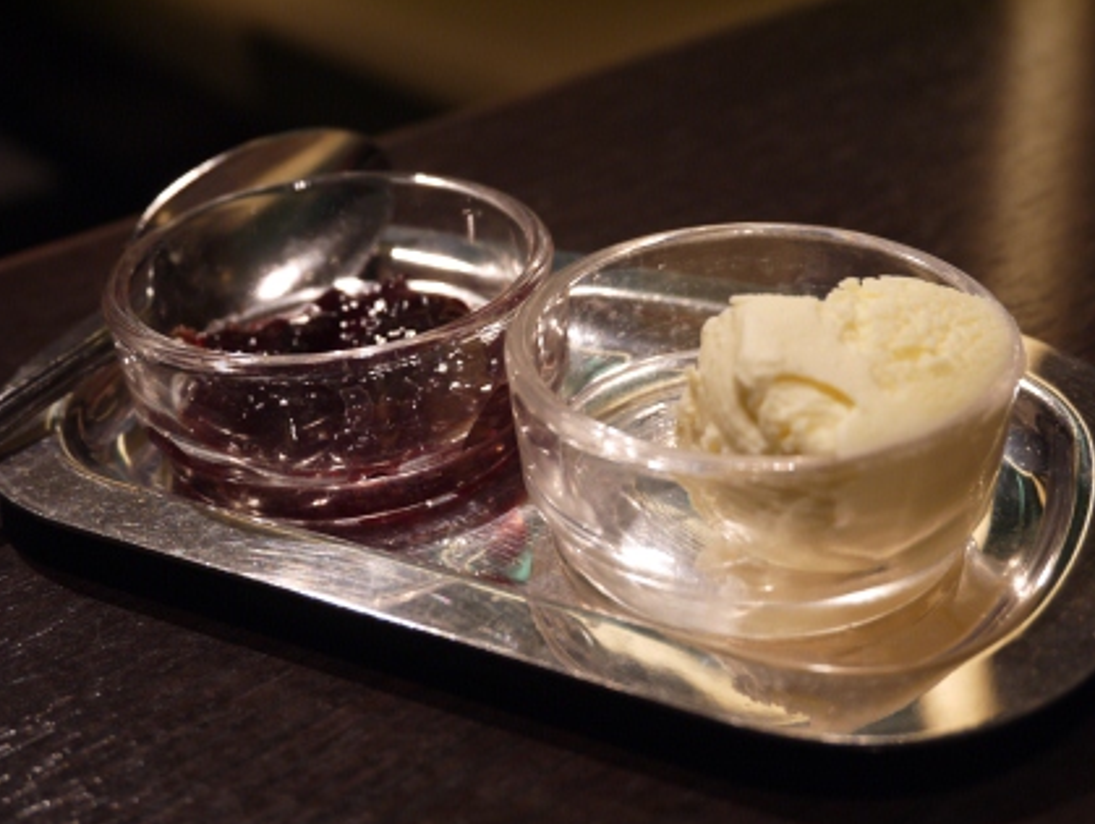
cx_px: 549
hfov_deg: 40.4
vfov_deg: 30.9
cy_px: 392
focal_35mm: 47
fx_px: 1488
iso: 250
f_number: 4.6
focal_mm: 22
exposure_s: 1/60
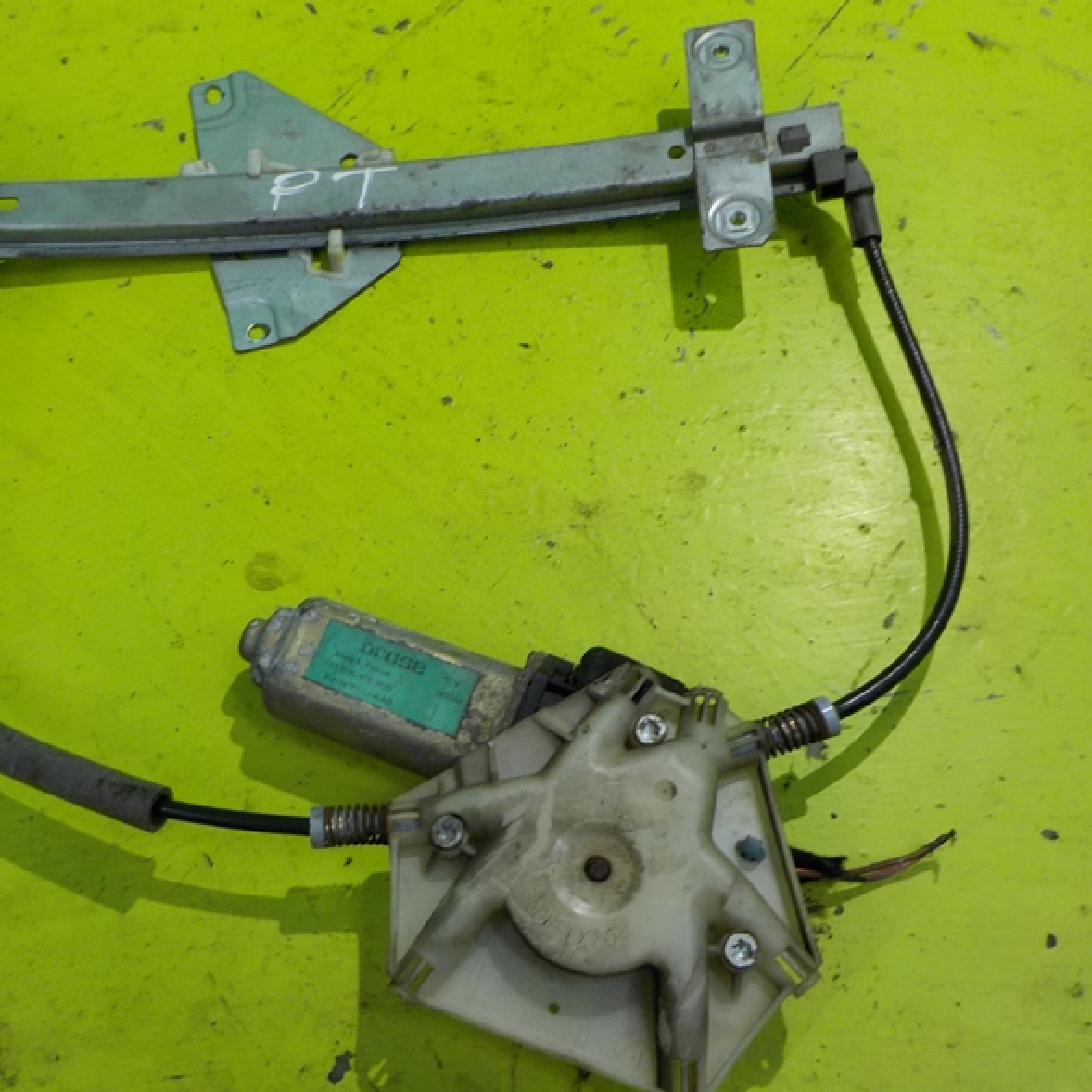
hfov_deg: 45.7
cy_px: 554
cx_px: 426
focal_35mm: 36
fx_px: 1285
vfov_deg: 46.0
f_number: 3.3
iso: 140
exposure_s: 1/30
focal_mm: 4.1
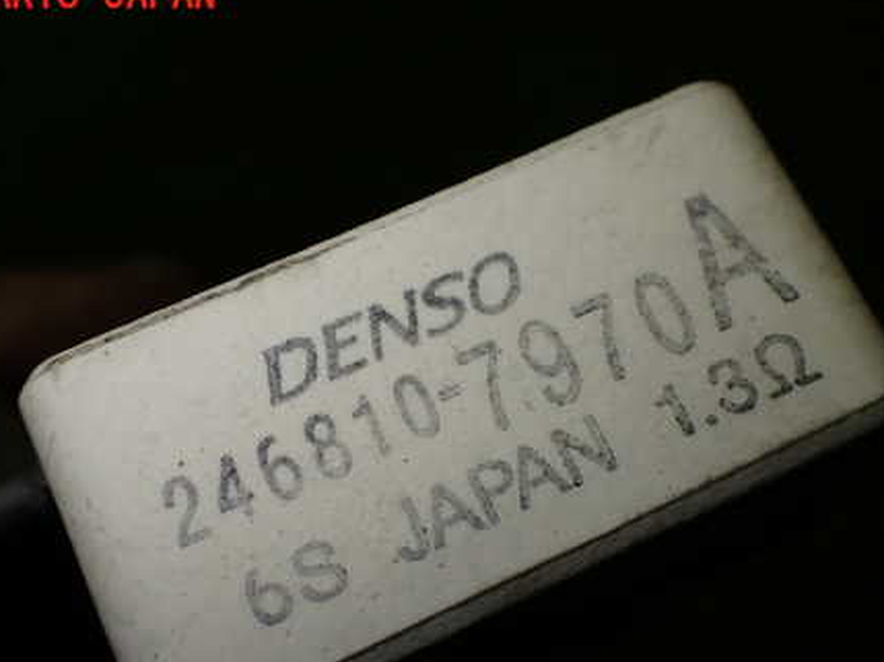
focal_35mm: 42
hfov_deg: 44.8
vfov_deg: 34.0
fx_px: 1072
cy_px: 433
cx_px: 460
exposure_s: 1/250
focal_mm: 5.4
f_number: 3.2
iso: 100
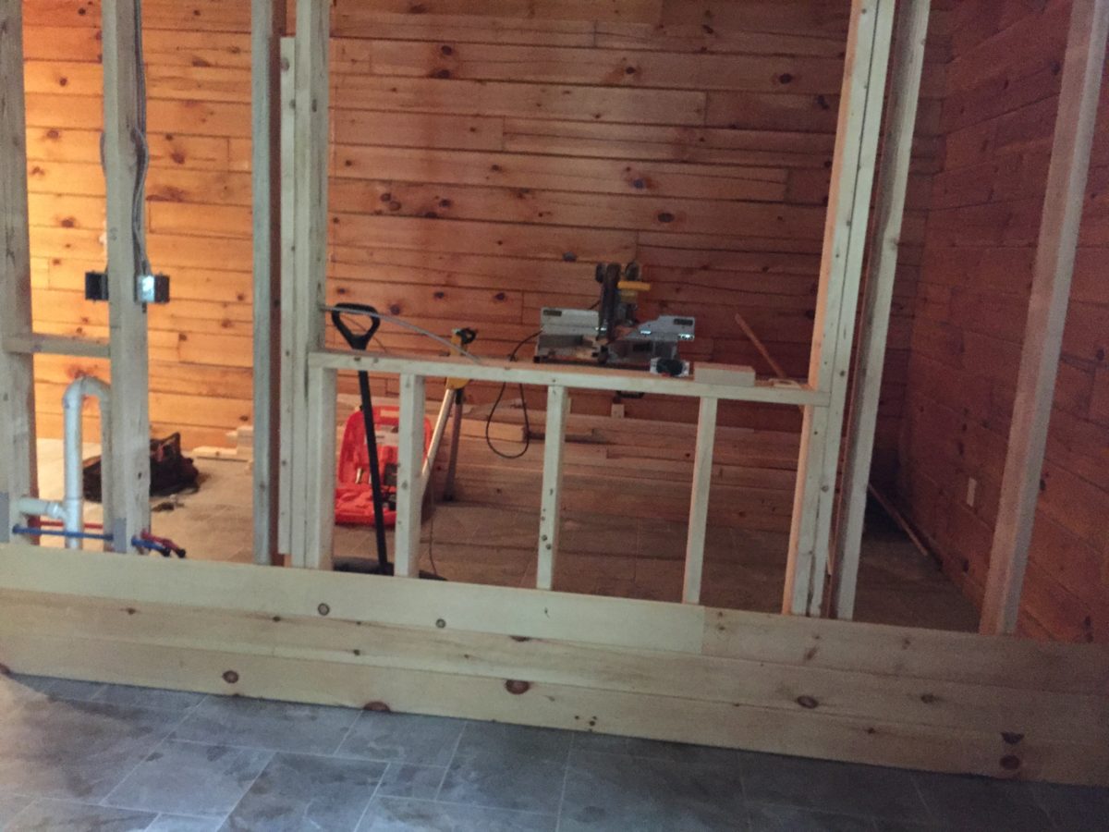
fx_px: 929
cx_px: 554
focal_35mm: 29
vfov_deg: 48.2
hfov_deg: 61.7
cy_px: 416
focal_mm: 4.15
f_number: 2.2
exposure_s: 1/15
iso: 400
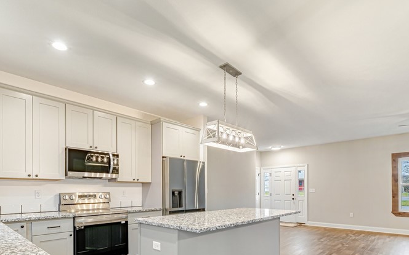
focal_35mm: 20
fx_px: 223
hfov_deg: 85.0
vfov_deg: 56.9
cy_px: 189
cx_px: 196
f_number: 11
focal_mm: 12
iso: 50
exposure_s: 1/10
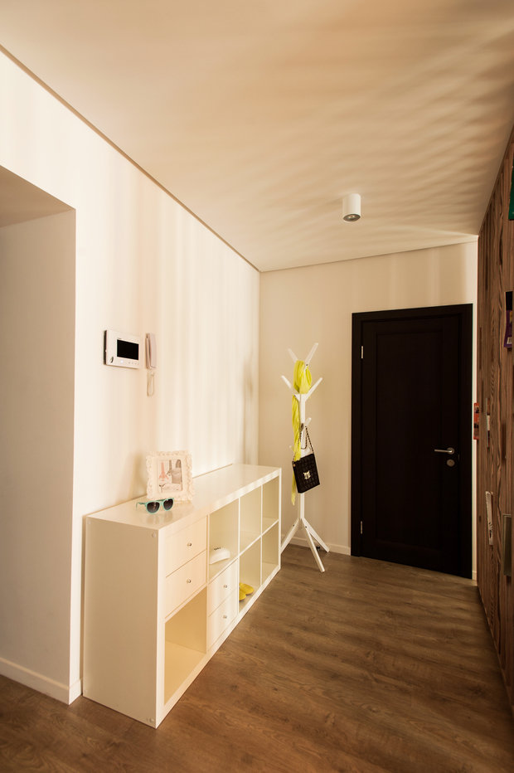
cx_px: 257
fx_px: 365
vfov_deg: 93.3
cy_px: 386
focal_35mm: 17
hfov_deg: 70.4
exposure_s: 1
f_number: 6.3
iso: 200
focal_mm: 17
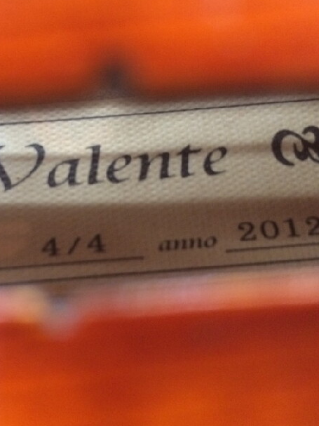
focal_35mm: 43
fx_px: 529
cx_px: 97
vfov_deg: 43.9
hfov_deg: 33.2
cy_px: 209
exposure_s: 1/30
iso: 320
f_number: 2.2
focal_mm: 4.15
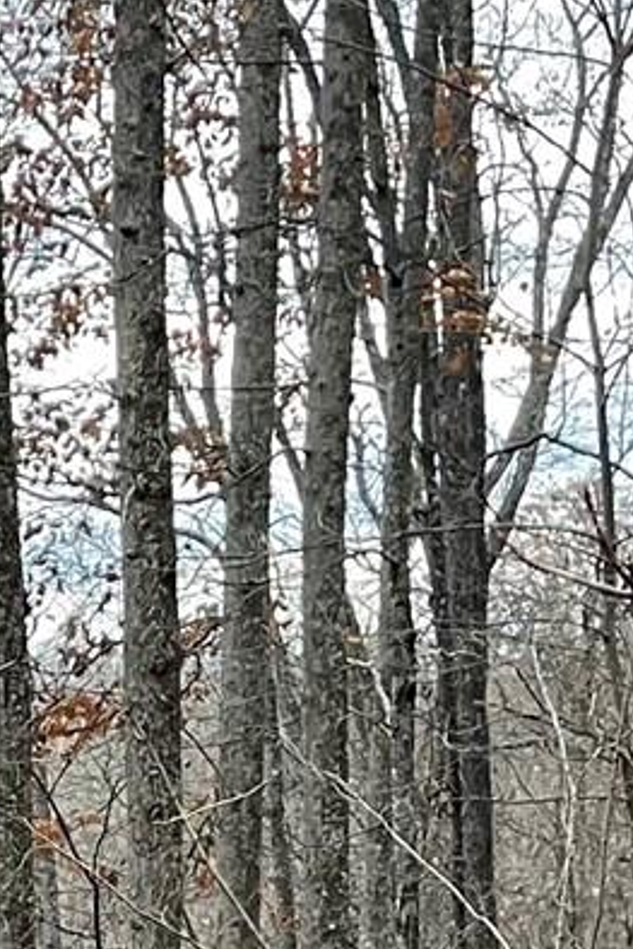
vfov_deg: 14.0
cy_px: 1532
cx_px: -659
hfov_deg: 9.5
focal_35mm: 135
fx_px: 3557
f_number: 1.6
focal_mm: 5.1
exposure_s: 1/88
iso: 125
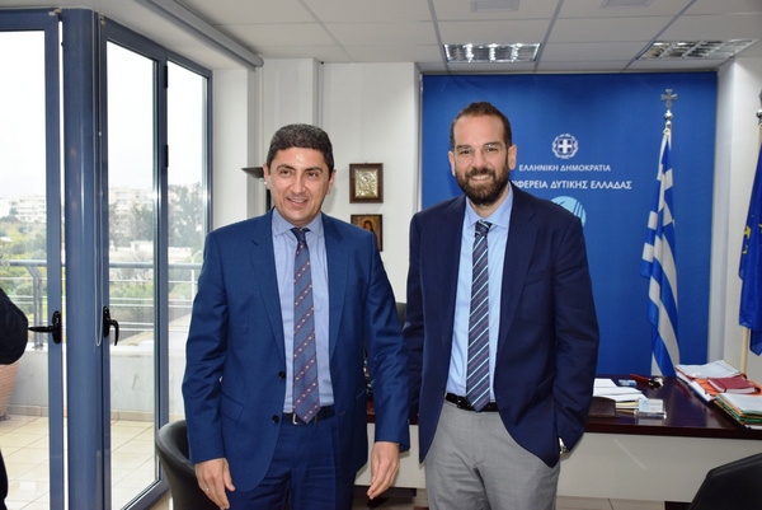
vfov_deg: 36.9
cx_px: 381
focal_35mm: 36
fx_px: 763
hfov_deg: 53.1
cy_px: 255
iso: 800
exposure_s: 1/200
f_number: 4.5
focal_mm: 24
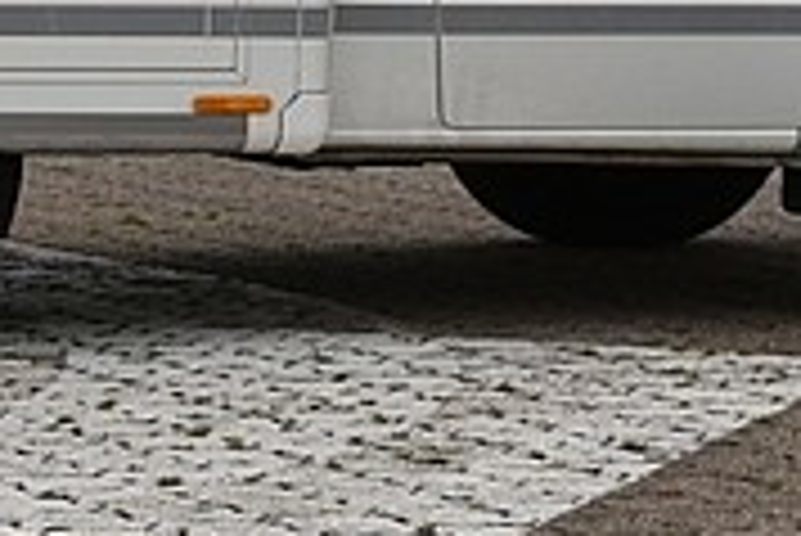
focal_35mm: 405
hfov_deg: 5.0
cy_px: -671
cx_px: -464
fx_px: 9018
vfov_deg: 3.4
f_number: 8
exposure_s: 1/250
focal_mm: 80
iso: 400
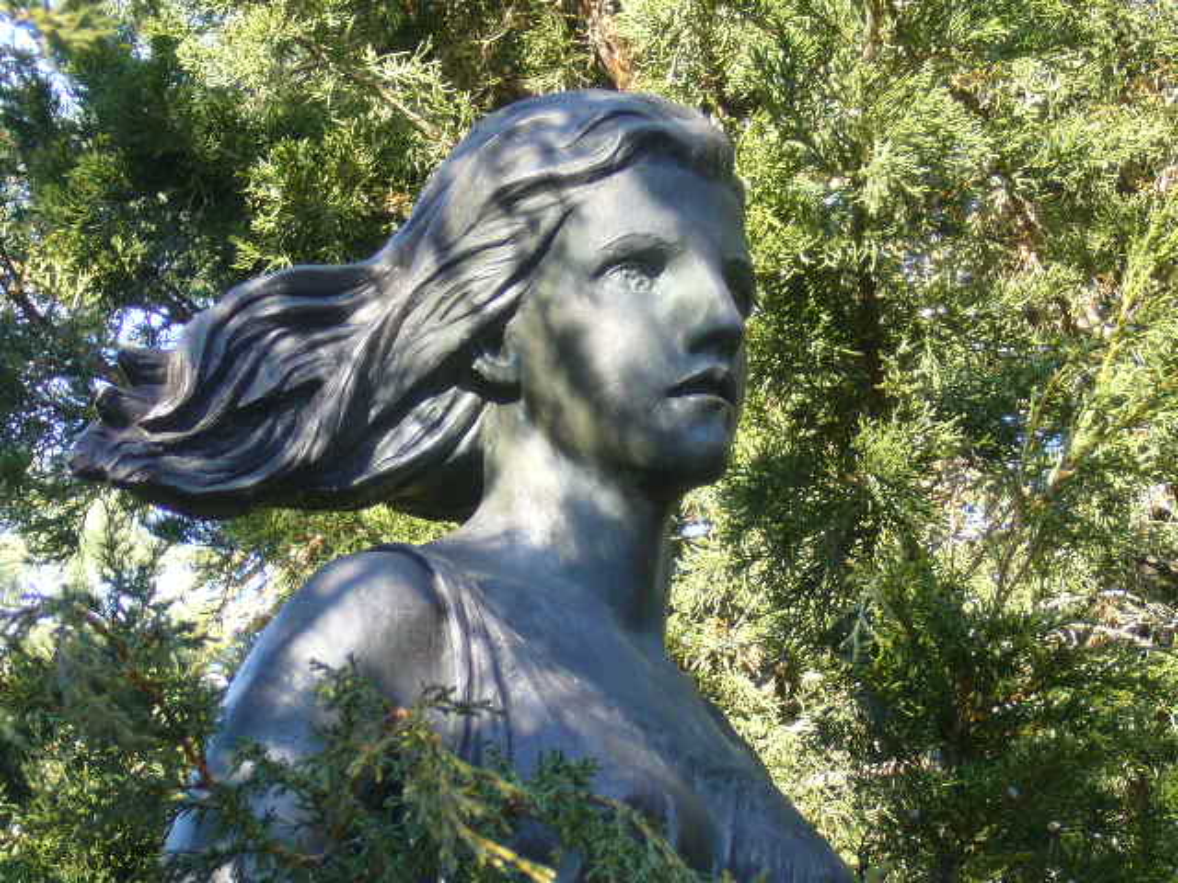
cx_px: 589
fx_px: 3914
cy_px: 442
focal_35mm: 115
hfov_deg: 17.1
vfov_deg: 12.9
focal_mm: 13.9
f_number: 4.4
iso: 100
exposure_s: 1/60
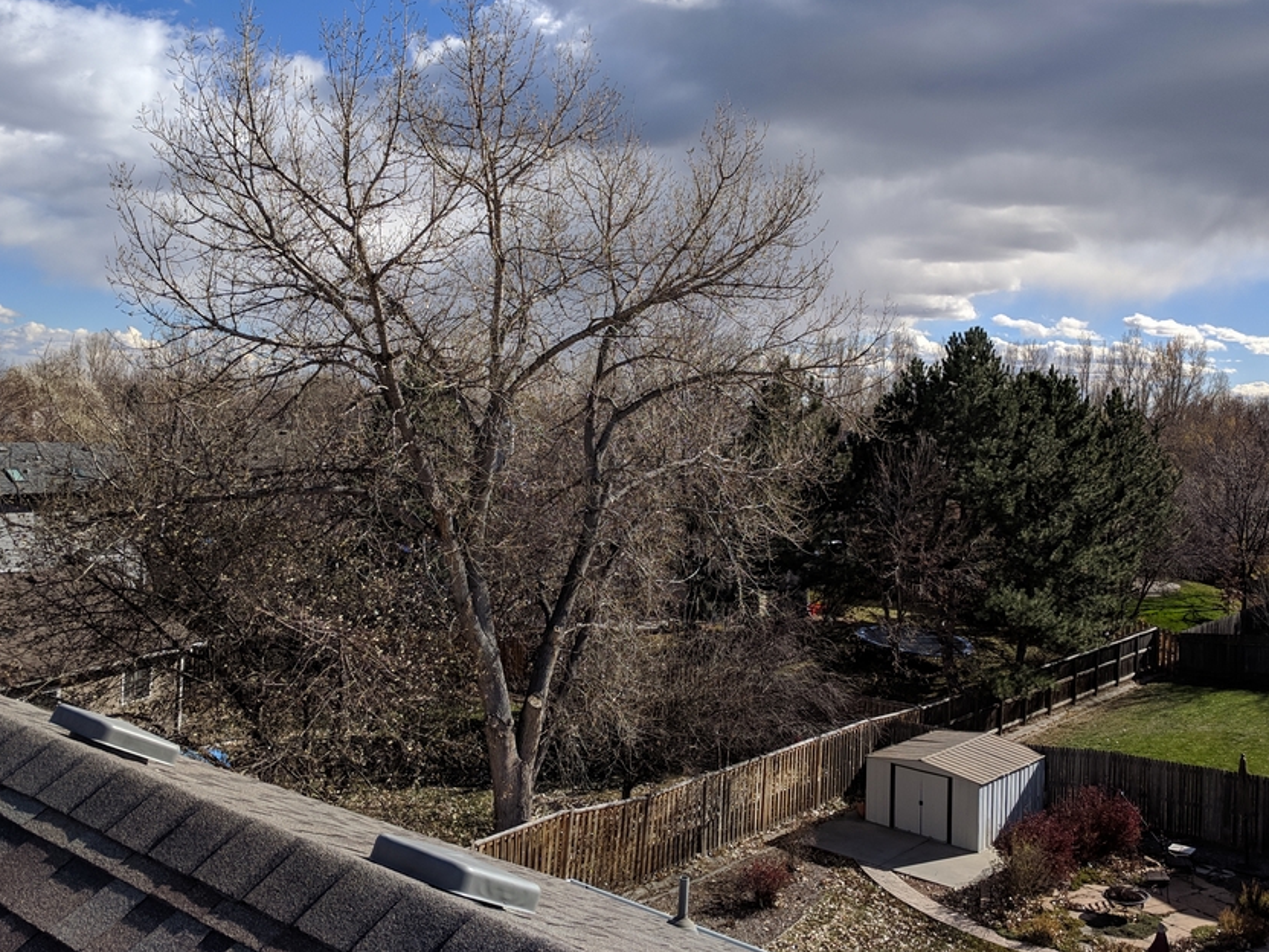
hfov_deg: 56.8
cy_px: 400
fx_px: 1173
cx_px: 618
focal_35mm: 32
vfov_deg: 44.0
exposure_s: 1/2817
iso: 50
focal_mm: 4.67
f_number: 2
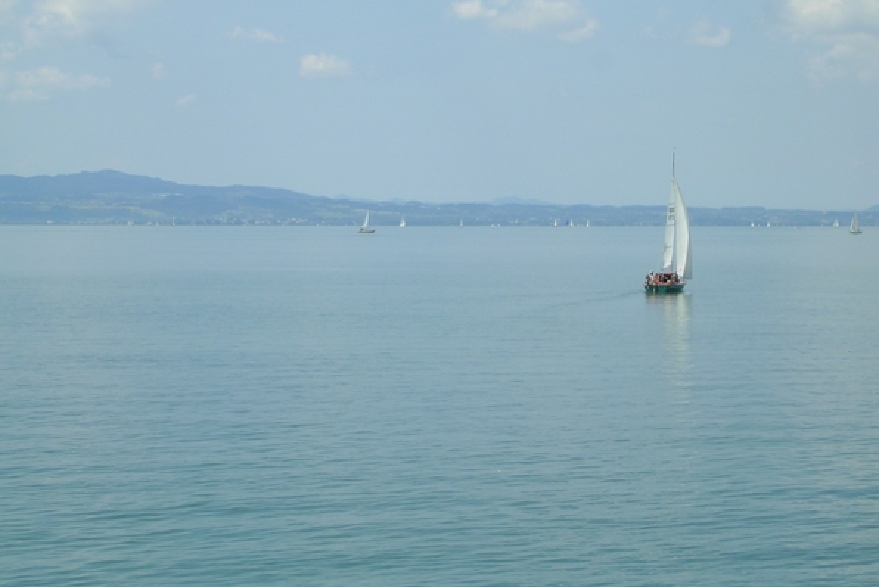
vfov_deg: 12.1
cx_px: 440
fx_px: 2760
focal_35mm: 113
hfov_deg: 18.1
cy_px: 279
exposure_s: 1/194
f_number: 8.4
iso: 50
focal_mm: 16.8
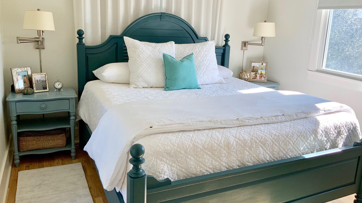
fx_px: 307
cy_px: 90
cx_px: 181
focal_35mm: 32
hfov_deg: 61.0
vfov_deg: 36.6
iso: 20
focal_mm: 3
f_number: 1.8
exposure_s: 1/122
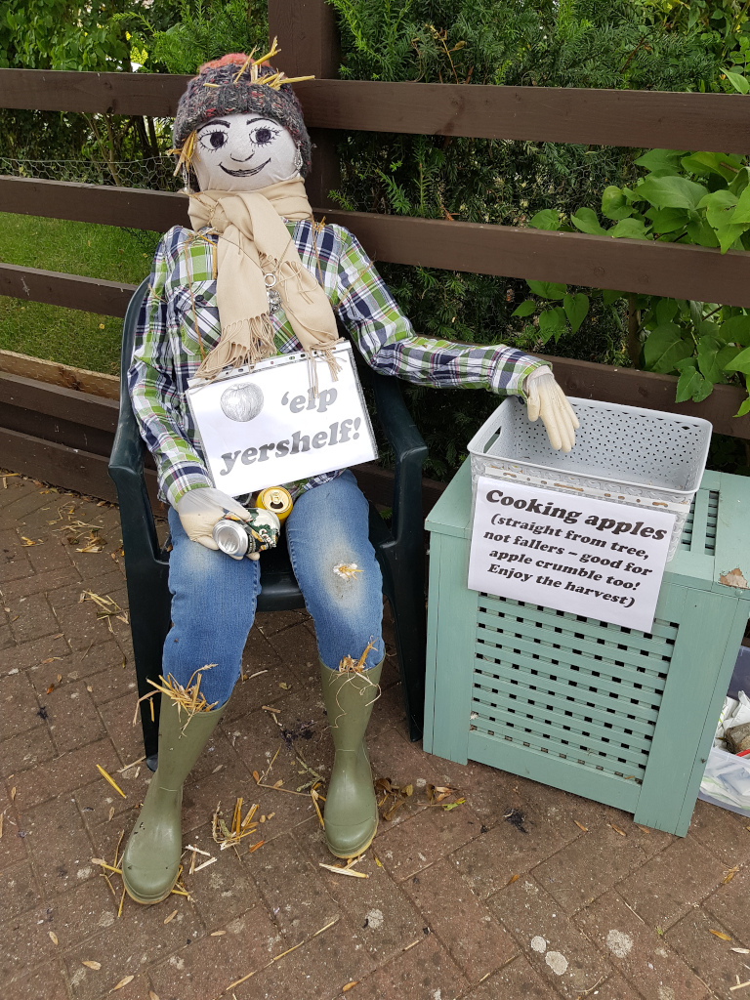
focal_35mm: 26
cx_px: 375
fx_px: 751
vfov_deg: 67.3
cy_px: 500
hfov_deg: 53.1
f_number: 1.7
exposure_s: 1/210
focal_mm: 4.2
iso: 40
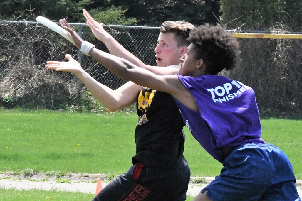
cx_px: 151
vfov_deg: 4.8
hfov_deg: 7.2
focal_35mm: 285
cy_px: 100
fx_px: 2390
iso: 5000
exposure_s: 1/1000
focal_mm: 190
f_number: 20
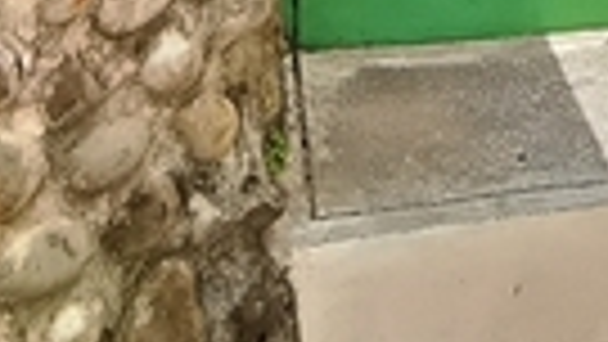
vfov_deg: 7.9
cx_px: 567
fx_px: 1774
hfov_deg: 19.0
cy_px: -952
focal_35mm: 110
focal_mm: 2.35
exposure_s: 1/433
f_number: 2.2
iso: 50
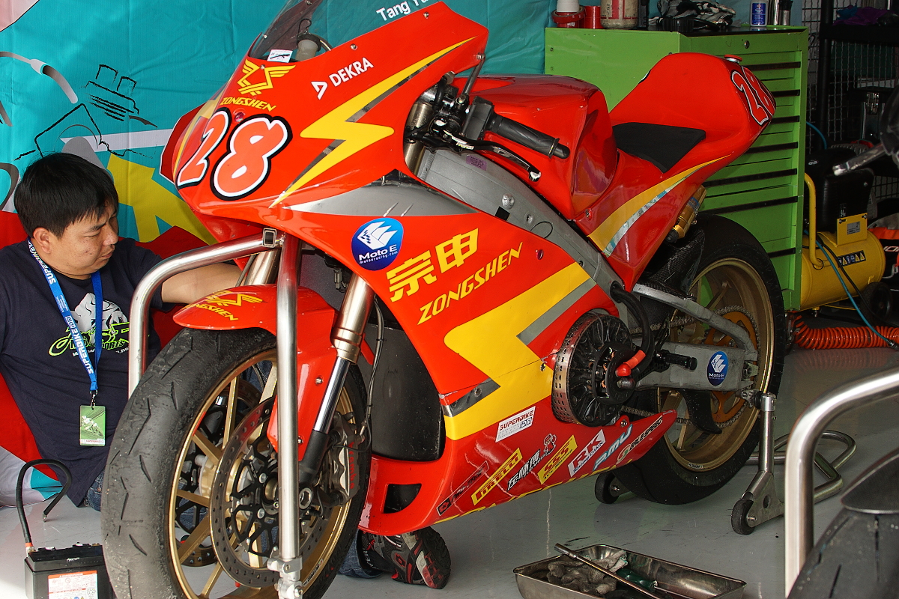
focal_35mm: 75
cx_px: 450
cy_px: 300
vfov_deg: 18.2
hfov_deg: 27.0
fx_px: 1873
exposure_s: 1/125
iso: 320
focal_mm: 50
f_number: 8
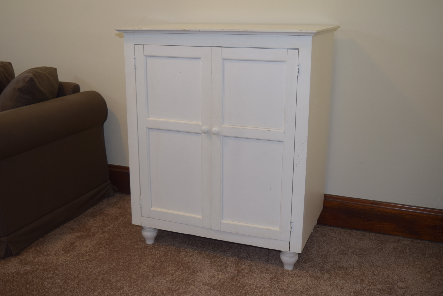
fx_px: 499
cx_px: 222
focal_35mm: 40
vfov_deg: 33.1
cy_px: 148
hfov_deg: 47.9
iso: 400
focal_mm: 27
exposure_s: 1/50
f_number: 4
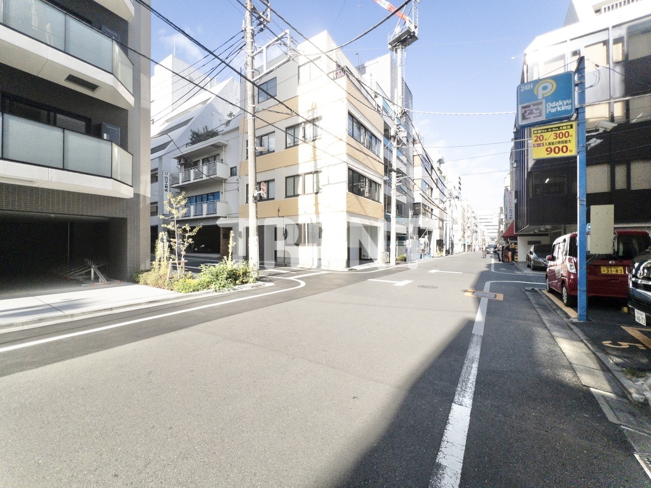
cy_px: 244
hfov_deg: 106.2
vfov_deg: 89.9
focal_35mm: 13
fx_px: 244
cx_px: 326
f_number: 1.8
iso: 32
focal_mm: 1.57
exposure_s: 1/1050
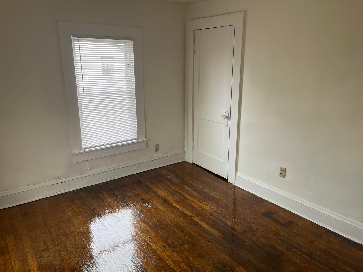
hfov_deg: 67.3
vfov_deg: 53.1
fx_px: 273
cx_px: 182
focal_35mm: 26
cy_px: 136
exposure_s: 1/121
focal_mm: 5.1
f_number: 1.6
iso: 50
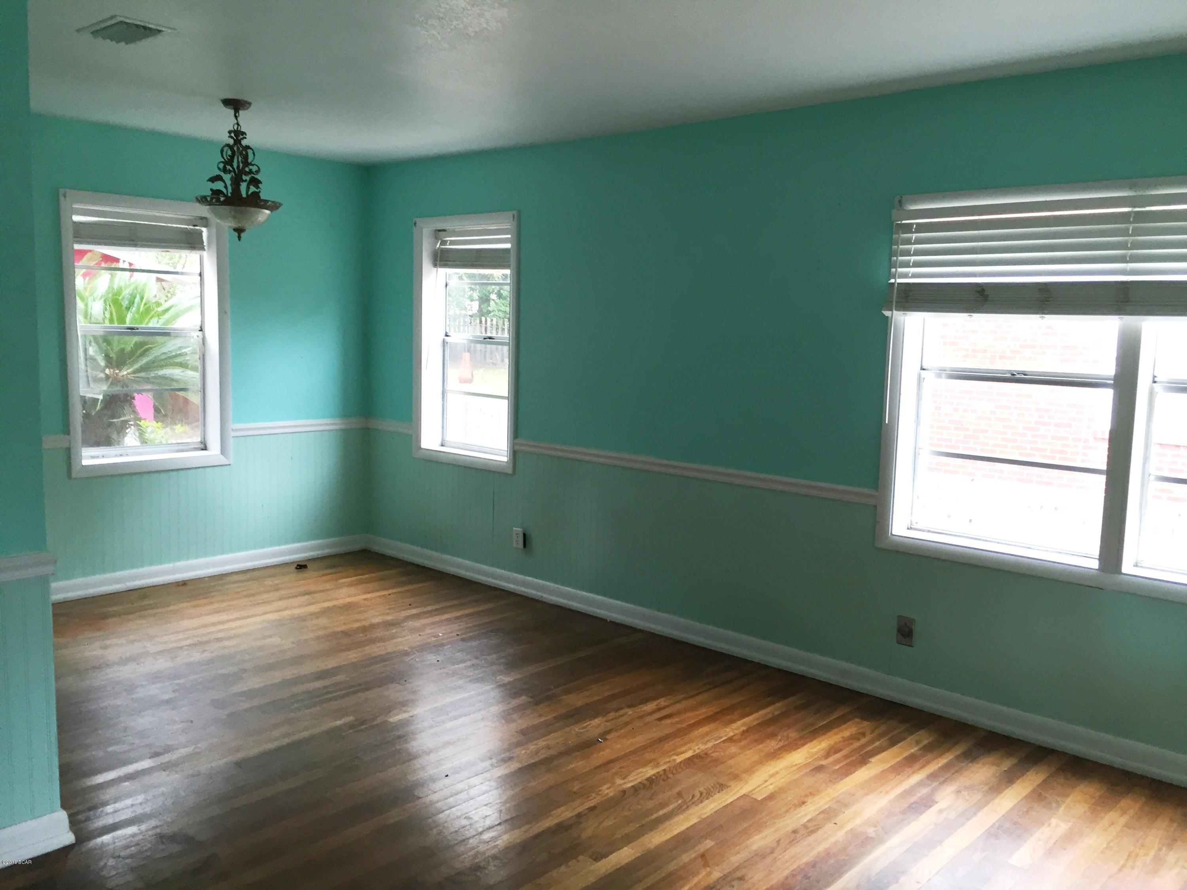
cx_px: 594
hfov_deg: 61.7
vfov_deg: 48.2
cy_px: 445
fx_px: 994
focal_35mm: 29
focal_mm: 4.15
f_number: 2.2
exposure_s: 1/30
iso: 40
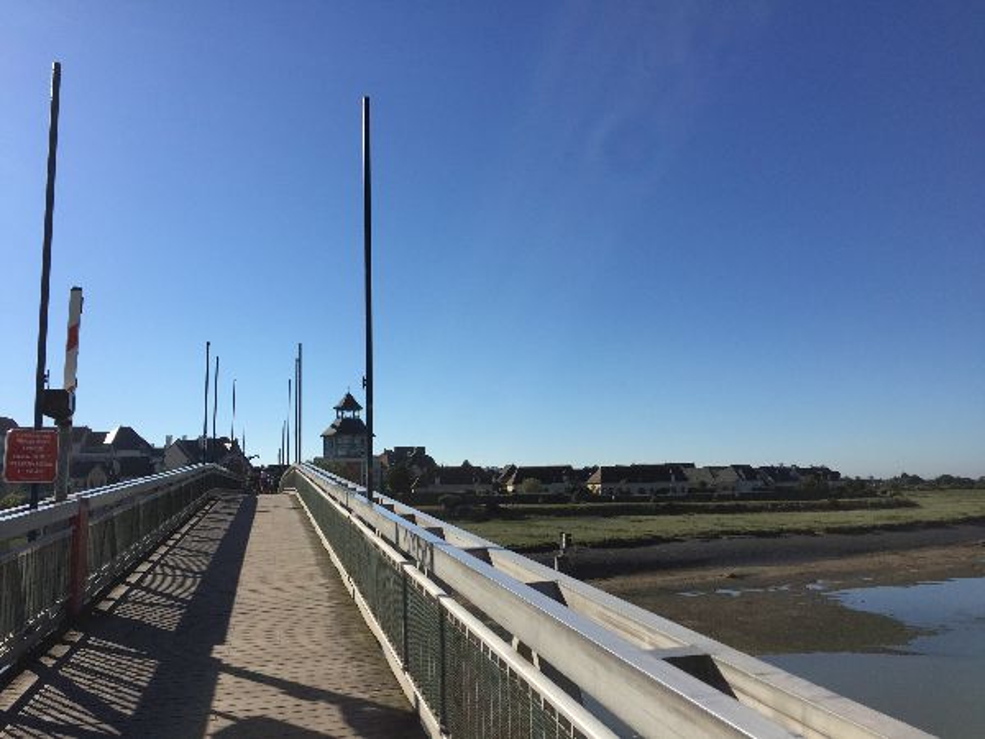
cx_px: 492
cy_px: 370
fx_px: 825
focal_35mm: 29
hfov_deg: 61.7
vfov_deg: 48.2
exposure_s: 1/3597
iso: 32
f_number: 2.2
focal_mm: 4.15
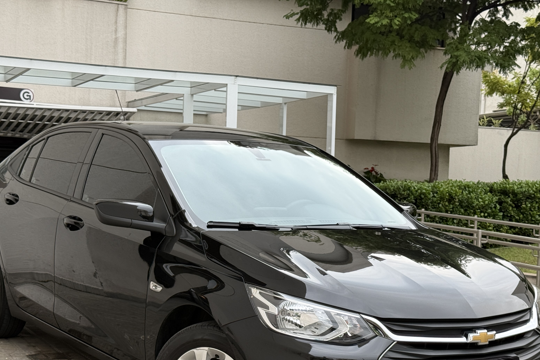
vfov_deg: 20.8
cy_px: 263
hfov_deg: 31.0
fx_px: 975
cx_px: 254
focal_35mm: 65
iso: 64
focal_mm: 6.76
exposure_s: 1/427
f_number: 1.78
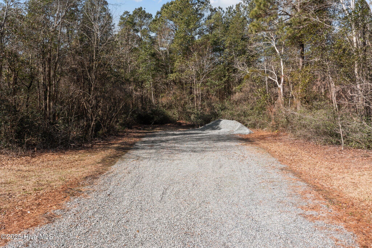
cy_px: 124
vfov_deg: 46.4
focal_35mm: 28
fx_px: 289
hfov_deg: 65.5
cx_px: 186
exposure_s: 1/200
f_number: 7.1
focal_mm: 10.26
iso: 200
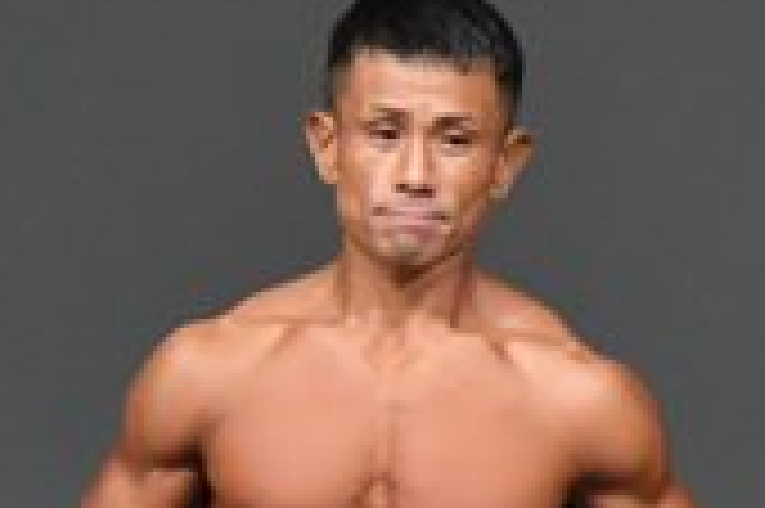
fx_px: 33415
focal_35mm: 1574
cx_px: 565
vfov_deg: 0.9
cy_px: 913
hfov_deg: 1.3
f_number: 5.6
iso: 5000
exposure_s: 1/400
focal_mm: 230
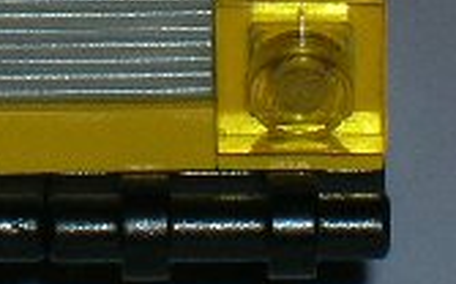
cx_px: 35
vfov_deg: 2.6
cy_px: -253
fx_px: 6270
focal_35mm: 505
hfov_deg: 4.2
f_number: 8.2
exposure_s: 1/60.1
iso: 50
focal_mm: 17.1
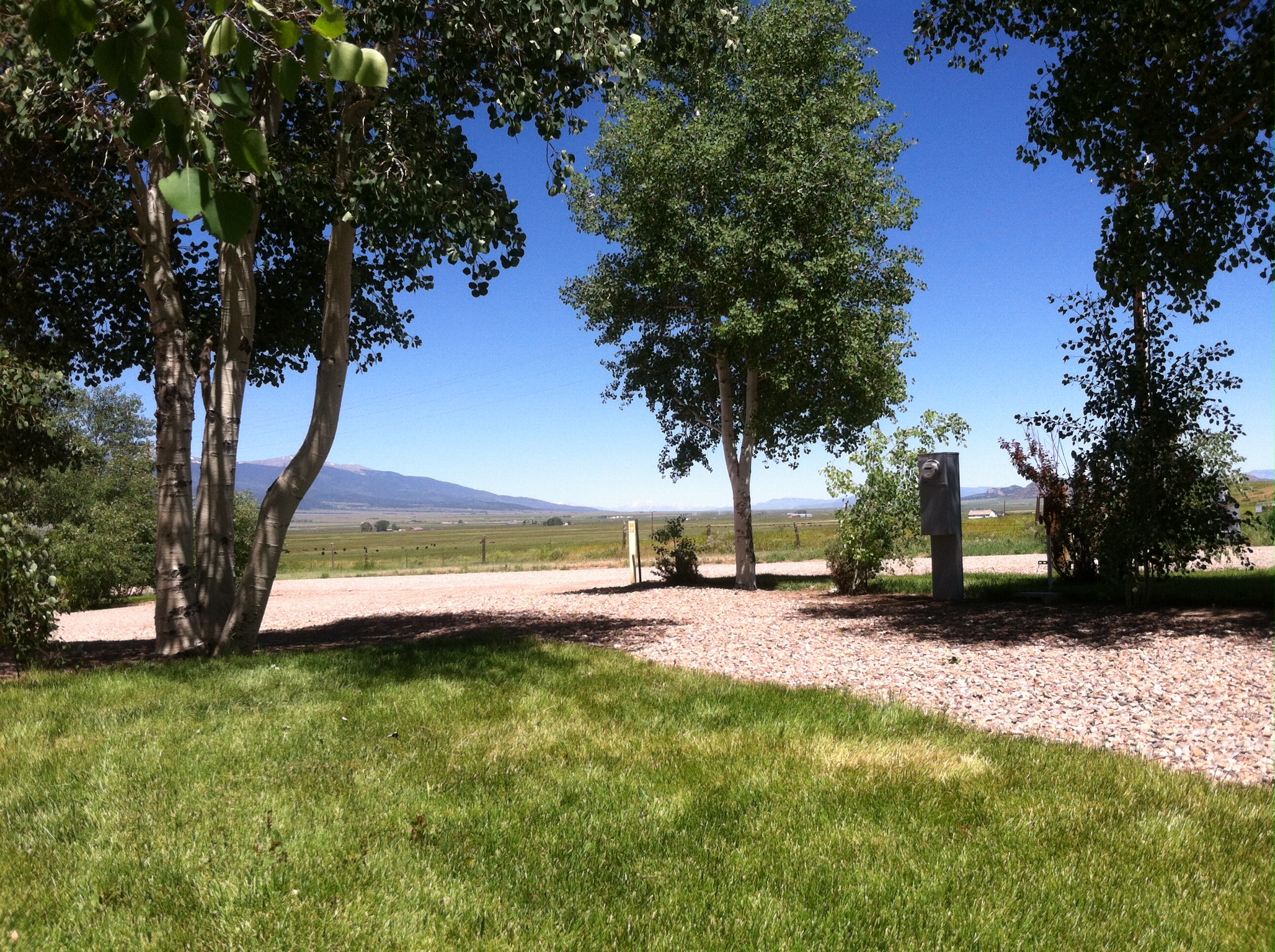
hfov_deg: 52.7
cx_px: 638
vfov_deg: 40.6
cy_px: 476
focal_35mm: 35
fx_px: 1287
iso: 80
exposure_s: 1/1111
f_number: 2.8
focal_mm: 3.85
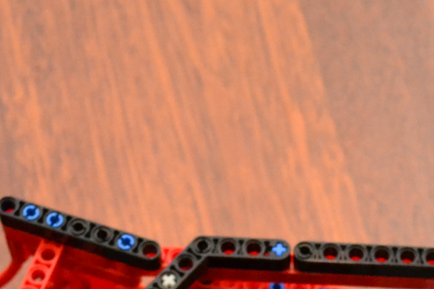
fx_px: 1748
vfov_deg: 9.1
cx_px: 293
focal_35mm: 145
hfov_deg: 14.1
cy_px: 481
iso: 3200
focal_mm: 24
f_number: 4
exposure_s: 1/60
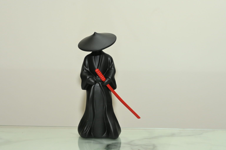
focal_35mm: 75
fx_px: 471
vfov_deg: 18.2
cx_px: 113
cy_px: 75
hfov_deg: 27.0
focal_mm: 50
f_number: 6.3
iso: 500
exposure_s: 1/100
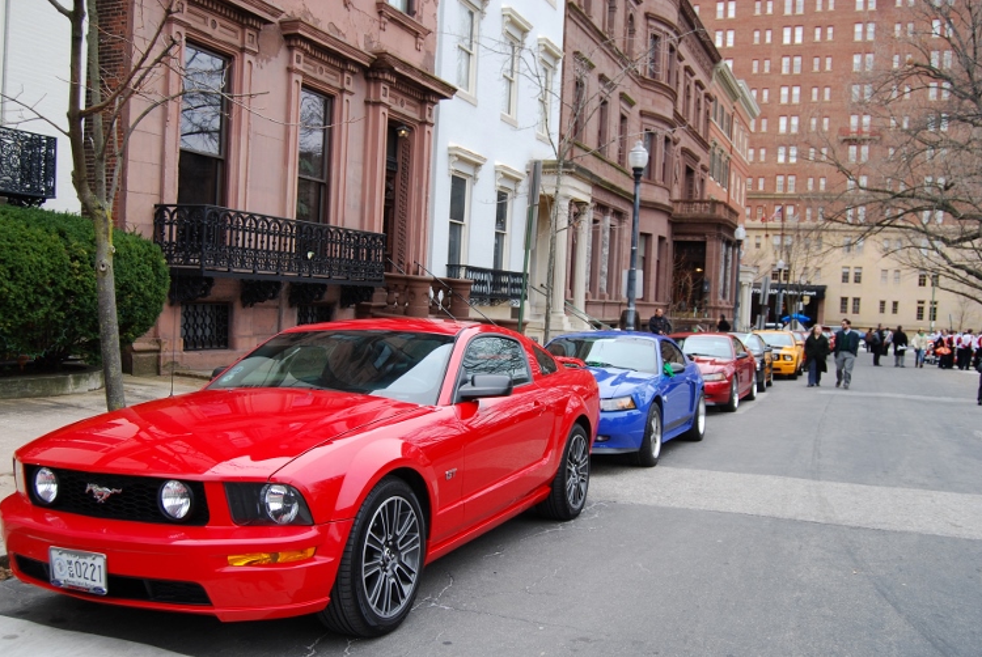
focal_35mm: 32
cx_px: 477
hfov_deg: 58.6
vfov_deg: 41.2
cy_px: 340
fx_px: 874
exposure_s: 1/125
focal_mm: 20
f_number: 5.6
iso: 100
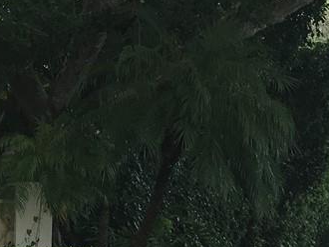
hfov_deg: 19.7
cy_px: 90
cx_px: -125
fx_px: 855
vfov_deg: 16.4
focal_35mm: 90
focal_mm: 4.15
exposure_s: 1/333
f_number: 2.2
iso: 25
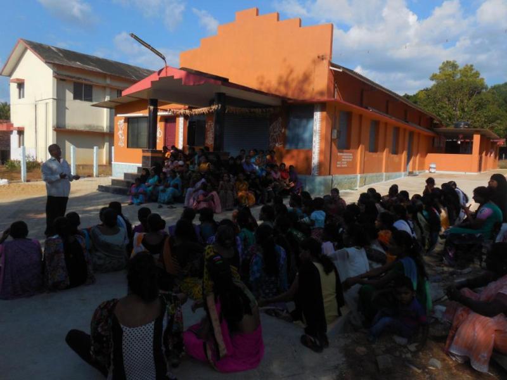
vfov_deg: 53.1
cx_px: 254
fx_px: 381
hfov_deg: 67.3
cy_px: 190
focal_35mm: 26
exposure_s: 1/1600
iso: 125
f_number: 3.5
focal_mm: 4.6
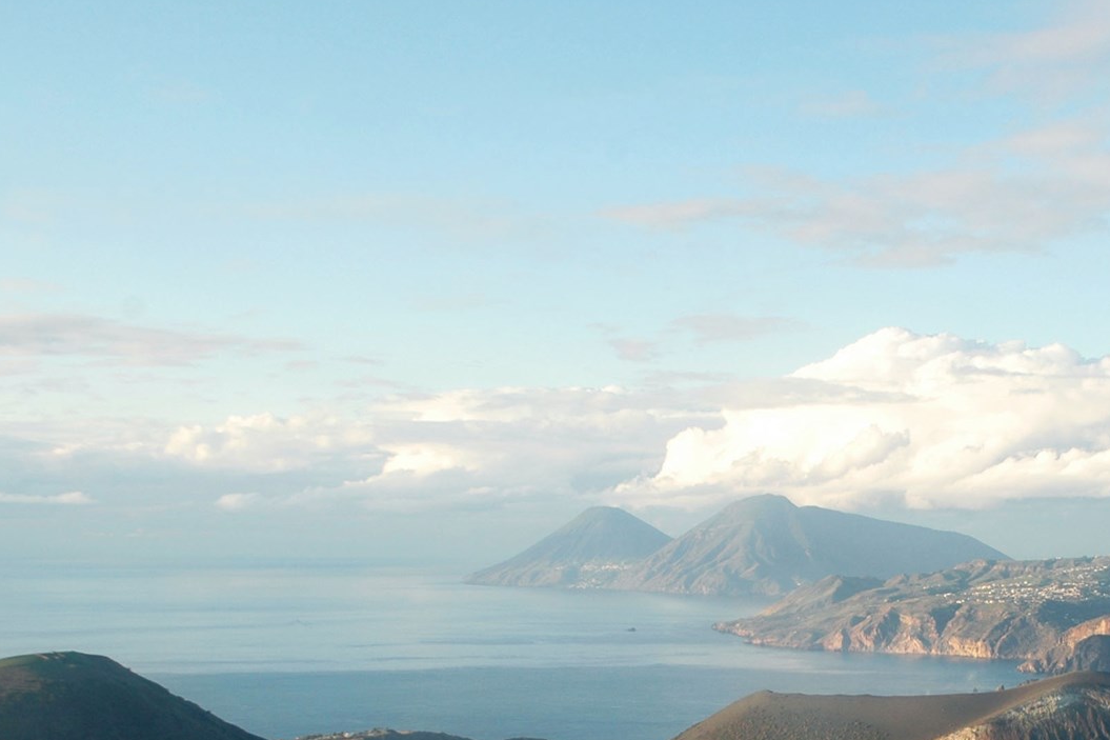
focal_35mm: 71
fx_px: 2189
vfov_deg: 18.9
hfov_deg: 27.6
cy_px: 646
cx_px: 956
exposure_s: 1/200
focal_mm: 26
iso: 200
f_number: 7.1
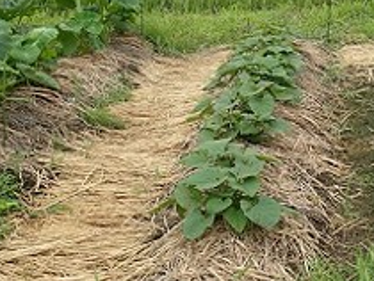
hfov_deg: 25.0
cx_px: 353
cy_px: 34
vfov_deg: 19.4
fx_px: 811
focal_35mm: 75
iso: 100
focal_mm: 6.42
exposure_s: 1/160
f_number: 3.5
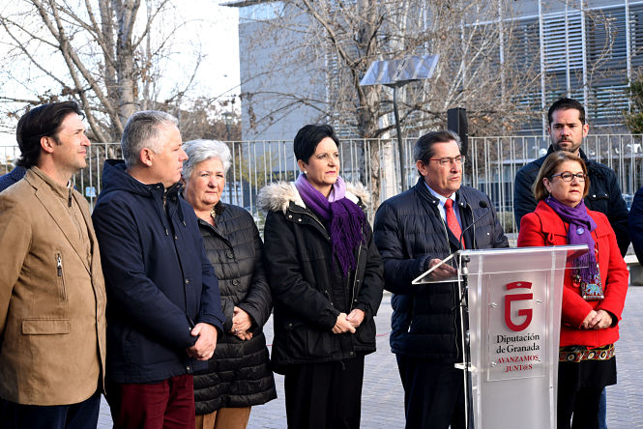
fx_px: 1251
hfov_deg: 28.8
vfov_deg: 19.5
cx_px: 322
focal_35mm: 70
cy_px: 214
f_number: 10
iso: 400
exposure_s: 1/125
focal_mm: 70
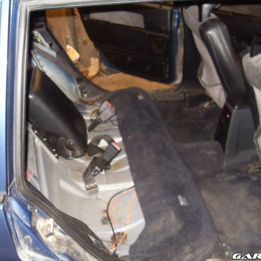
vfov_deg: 38.3
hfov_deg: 38.3
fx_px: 375
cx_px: 151
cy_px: 130
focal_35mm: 44
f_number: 2.8
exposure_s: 1/45
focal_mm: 6.3
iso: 240
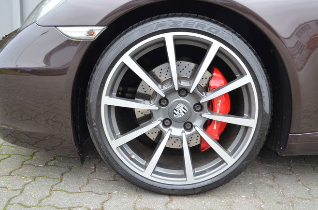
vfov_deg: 37.6
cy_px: 98
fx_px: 308
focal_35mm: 35
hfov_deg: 54.4
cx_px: 179
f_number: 3.8
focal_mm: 20
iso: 900
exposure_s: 1/30
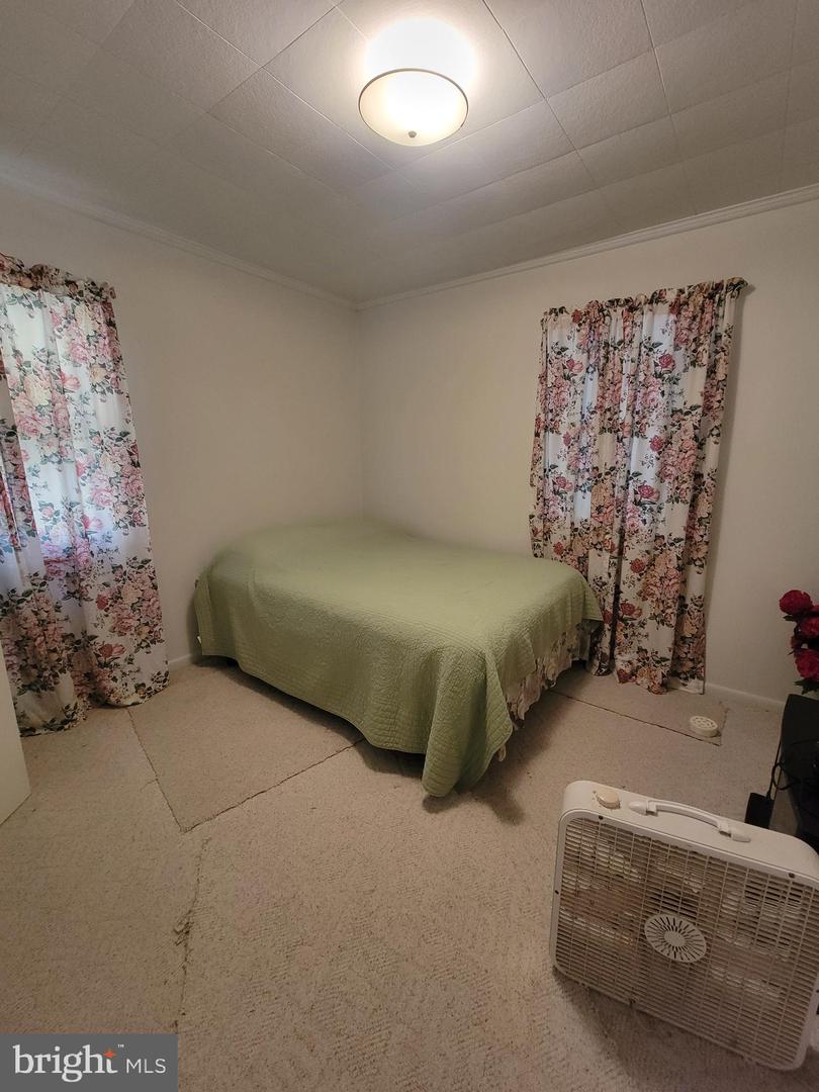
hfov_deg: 89.9
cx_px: 410
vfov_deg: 106.2
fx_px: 410
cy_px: 546
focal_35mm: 13
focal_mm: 2.2
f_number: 2.2
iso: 640
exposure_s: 1/30
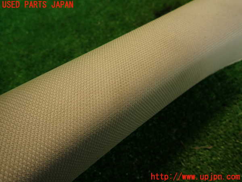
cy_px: 91
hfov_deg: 69.4
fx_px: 175
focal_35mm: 25
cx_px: 121
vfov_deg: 54.9
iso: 160
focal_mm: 4.5
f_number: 2
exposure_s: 1/60
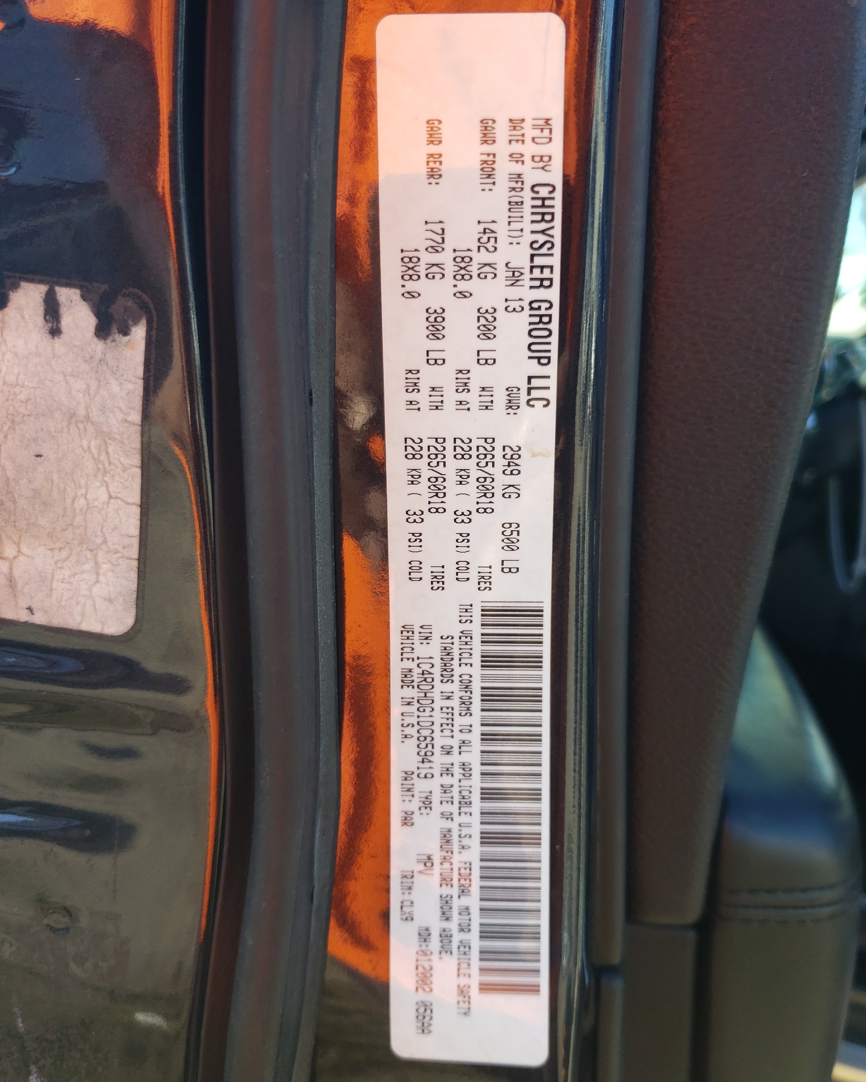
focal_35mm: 28
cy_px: 528
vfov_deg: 62.2
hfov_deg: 51.5
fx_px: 897
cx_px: 445
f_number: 1.5
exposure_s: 1/455
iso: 50
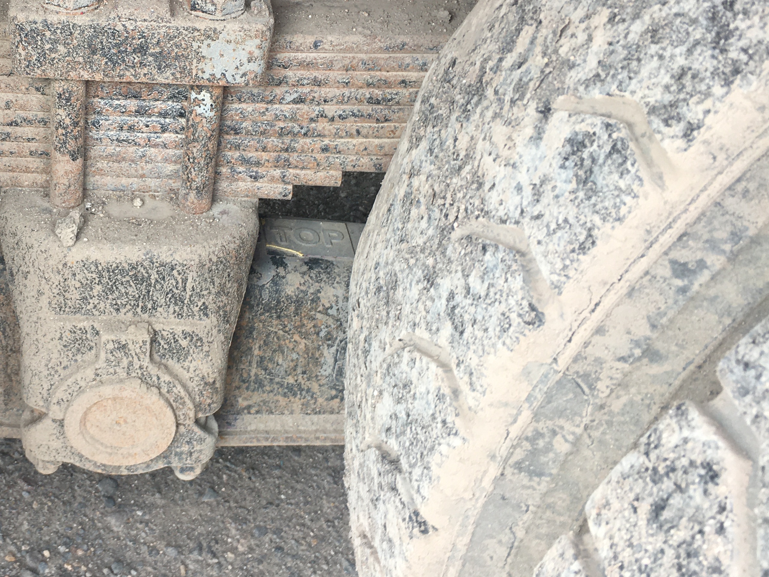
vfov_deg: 29.6
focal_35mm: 49
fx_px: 1089
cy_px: 217
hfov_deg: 37.1
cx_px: 122
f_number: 2.2
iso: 25
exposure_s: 1/60
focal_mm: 4.15
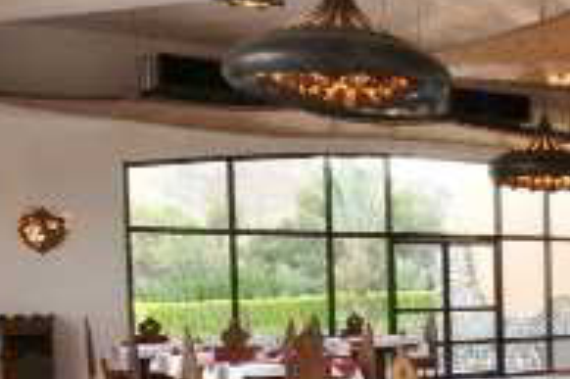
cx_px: 723
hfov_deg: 27.5
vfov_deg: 21.5
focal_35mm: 62
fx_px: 981
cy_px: 317
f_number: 22
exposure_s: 2
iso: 200
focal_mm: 10
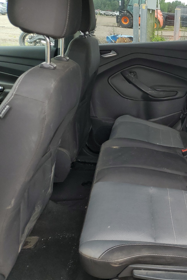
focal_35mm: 37
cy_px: 138
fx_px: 288
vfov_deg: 51.9
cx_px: 186
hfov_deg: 33.0
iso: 50
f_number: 1.5
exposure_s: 1/208
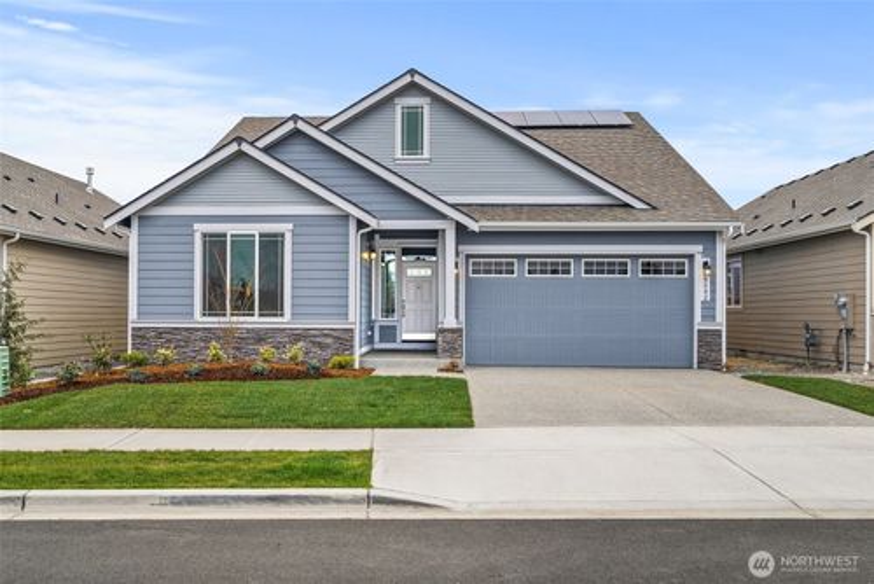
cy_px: 292
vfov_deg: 41.2
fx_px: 777
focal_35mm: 32
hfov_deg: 58.7
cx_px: 437
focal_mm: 32
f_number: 8
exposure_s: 1/60
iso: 500
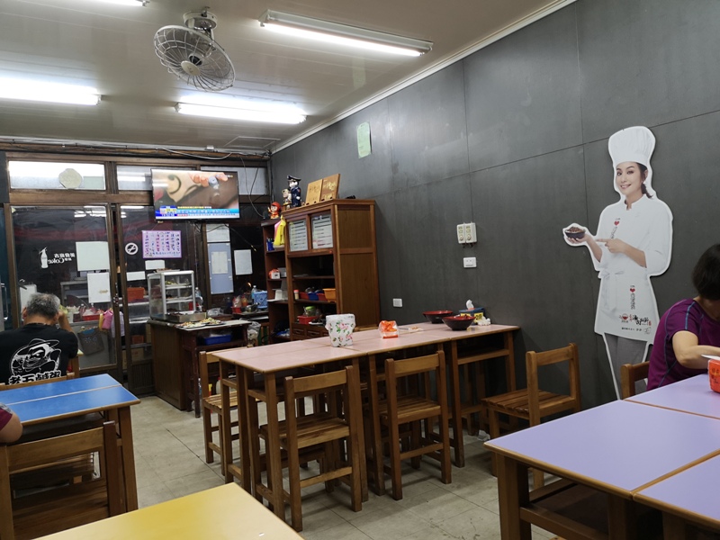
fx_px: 562
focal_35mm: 27
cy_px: 270
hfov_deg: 65.3
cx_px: 360
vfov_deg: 51.4
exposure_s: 1/50
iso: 125
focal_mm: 3.95
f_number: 1.8
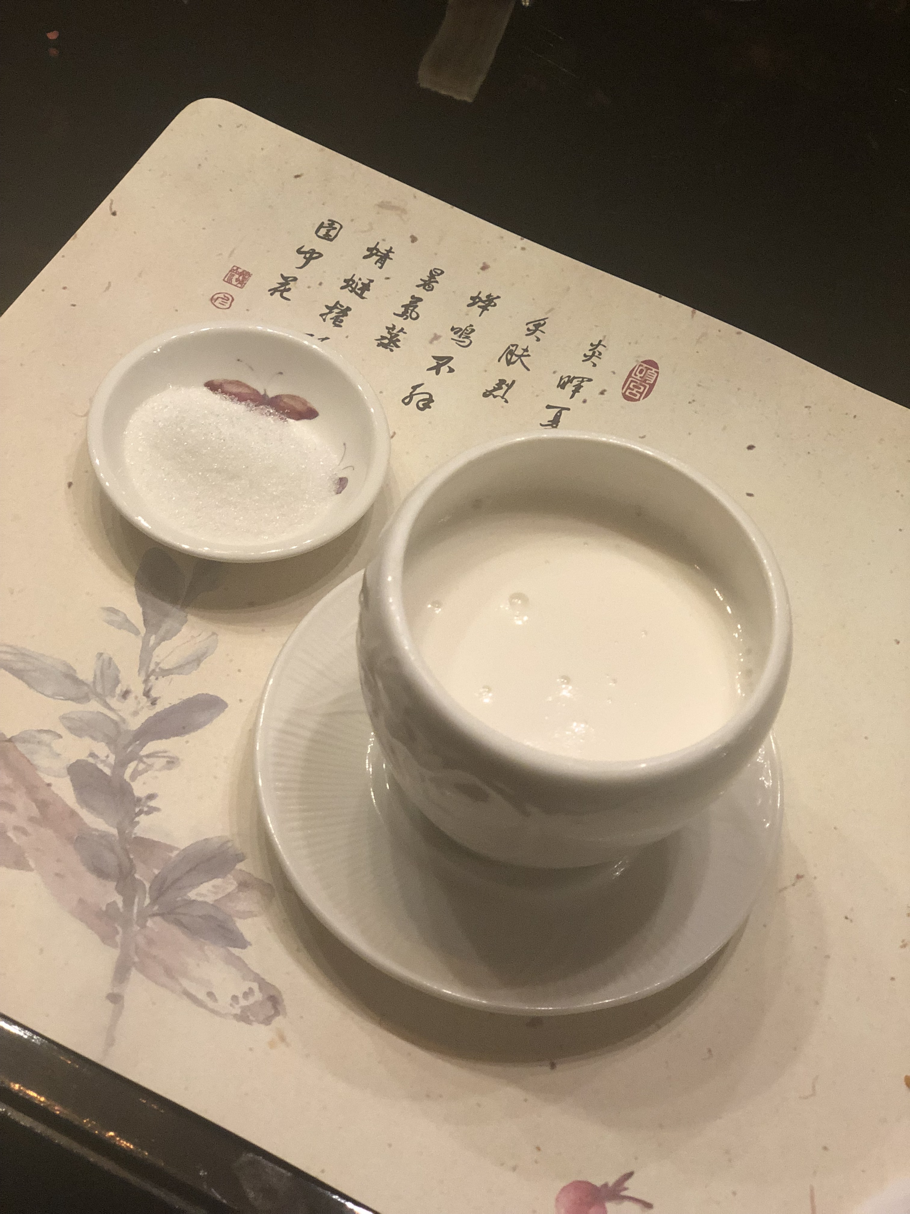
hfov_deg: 28.0
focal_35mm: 52
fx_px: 1823
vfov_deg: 36.8
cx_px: 455
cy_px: 607
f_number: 2.4
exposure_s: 1/24
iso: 160
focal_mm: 6
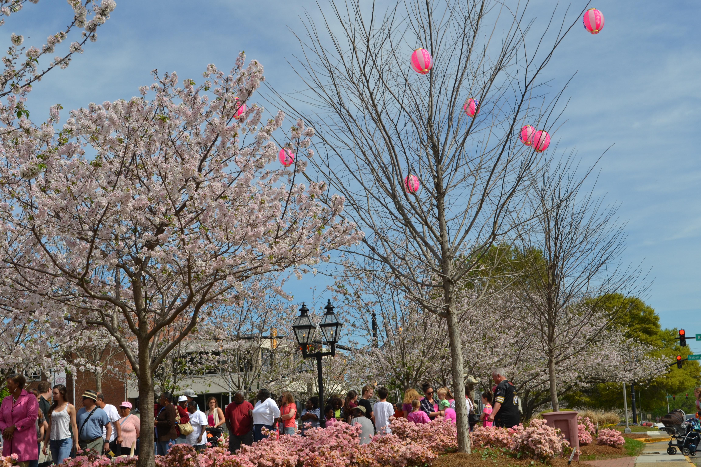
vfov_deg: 22.6
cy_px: 234
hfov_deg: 33.4
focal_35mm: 60
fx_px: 1168
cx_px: 350
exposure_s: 1/250
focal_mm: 40
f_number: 8
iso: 100
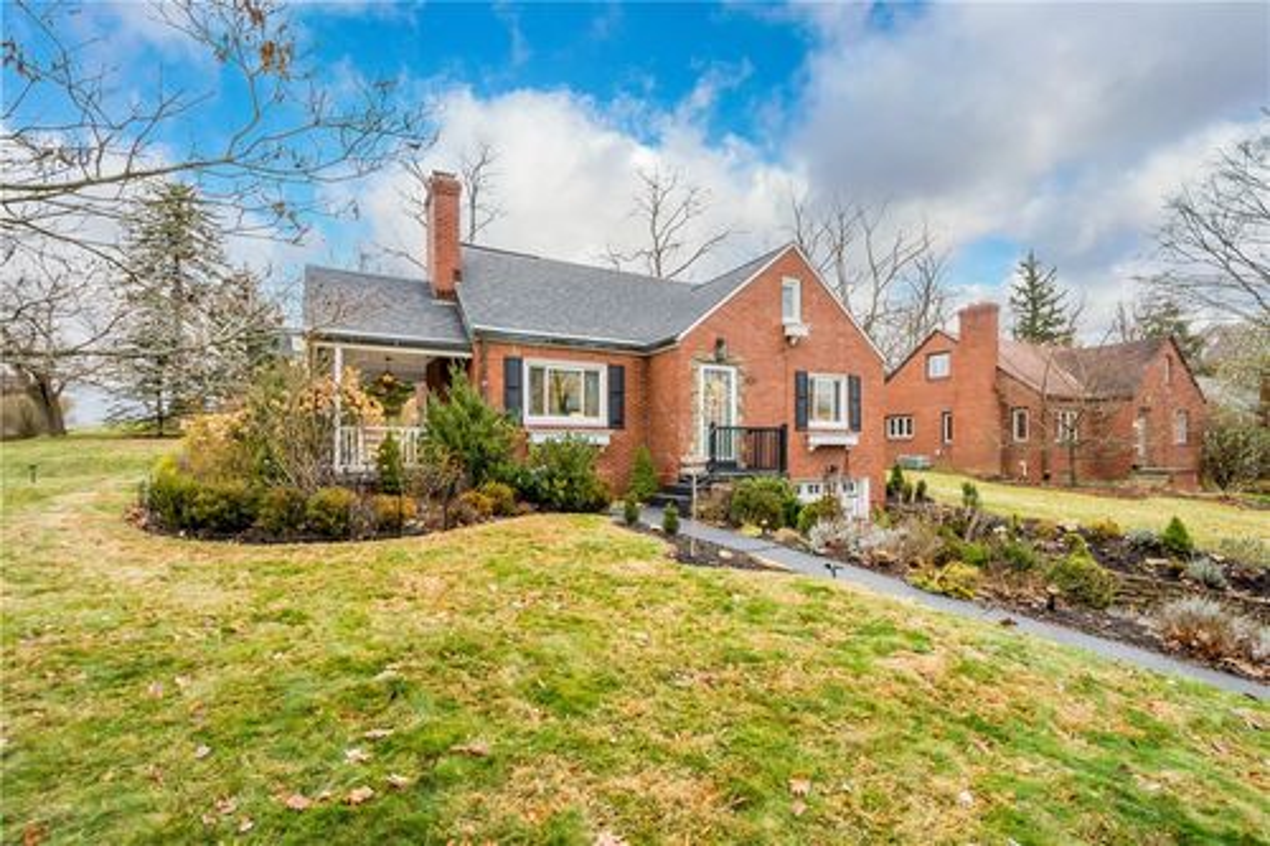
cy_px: 423
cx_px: 635
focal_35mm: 15
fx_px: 529
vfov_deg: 77.3
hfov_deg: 100.4
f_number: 6.3
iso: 250
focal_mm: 10
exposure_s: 1/100
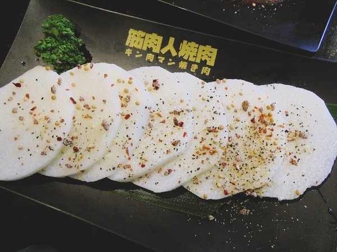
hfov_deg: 67.3
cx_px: 168
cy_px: 126
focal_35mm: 26
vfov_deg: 53.1
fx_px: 253
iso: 200
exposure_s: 1/30
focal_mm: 4.6
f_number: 3.5
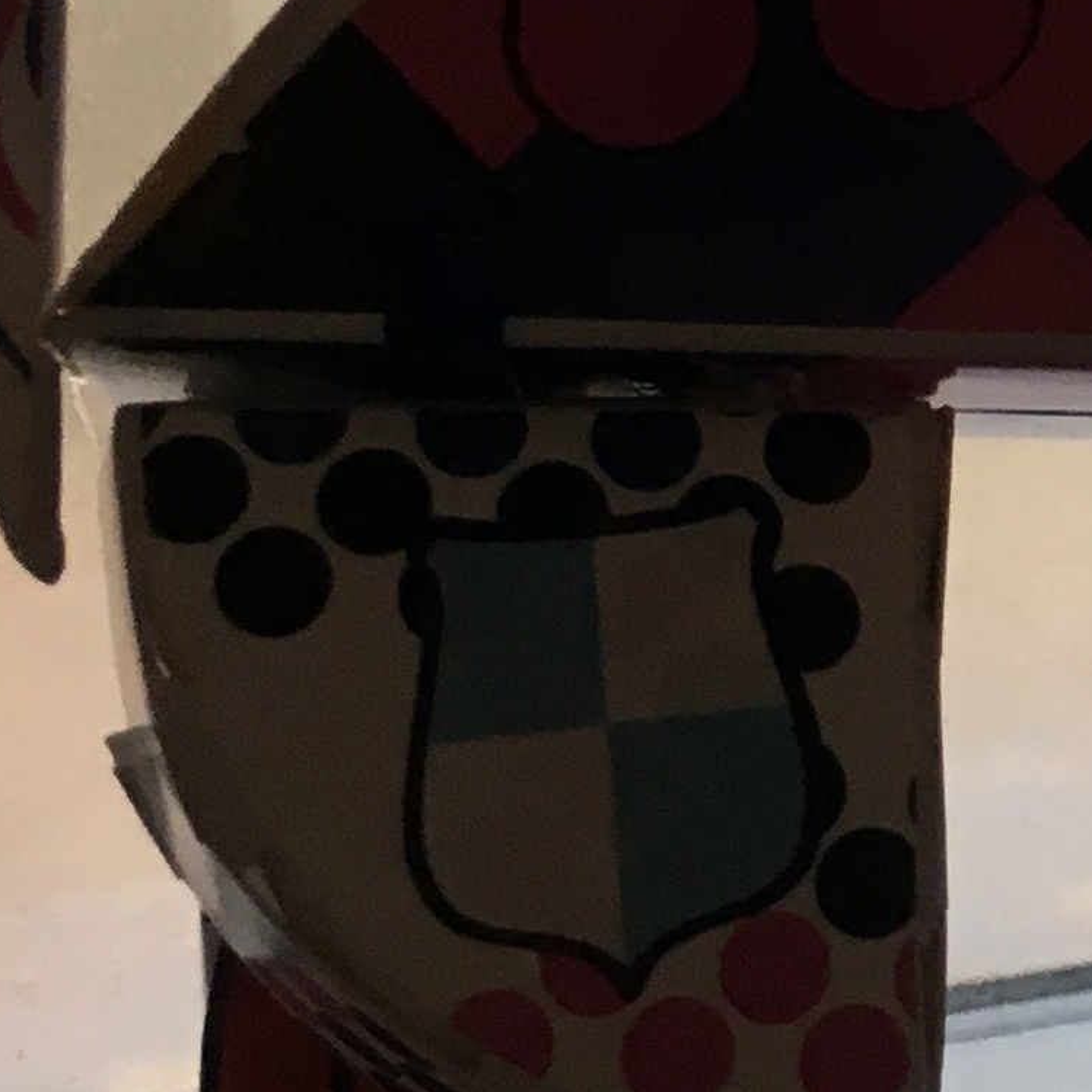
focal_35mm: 138
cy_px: -163
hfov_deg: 11.8
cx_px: 1847
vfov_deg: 12.4
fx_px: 4925
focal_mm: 4.15
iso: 50
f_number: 2.2
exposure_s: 1/30
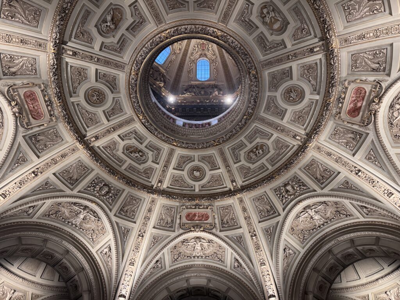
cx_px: 200
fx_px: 277
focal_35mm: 24
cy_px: 150
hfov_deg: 71.6
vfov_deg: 56.8
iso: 400
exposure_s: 1/60
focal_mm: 6.76
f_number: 1.78
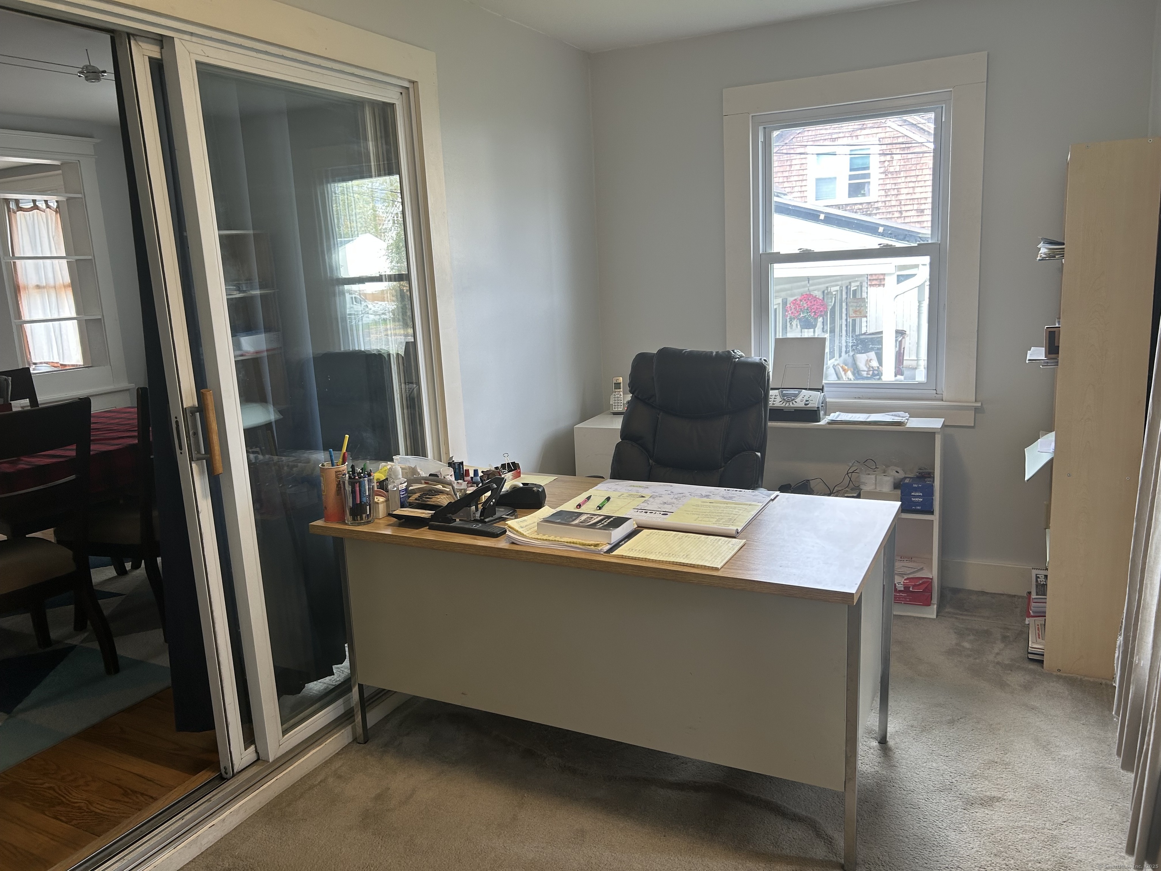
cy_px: 436
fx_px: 872
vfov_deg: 53.1
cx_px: 580
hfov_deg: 67.3
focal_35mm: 26
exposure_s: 1/120
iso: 80
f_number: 1.5
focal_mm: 5.7
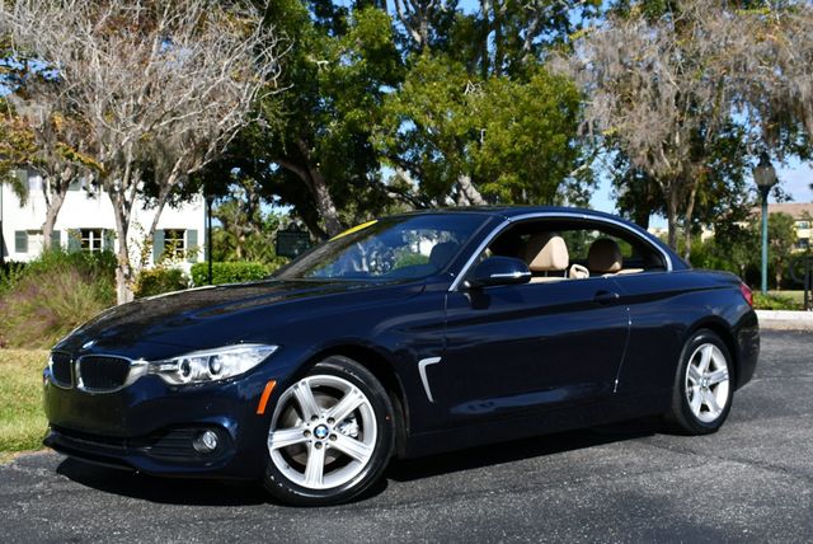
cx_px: 406
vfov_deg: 28.1
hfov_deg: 41.1
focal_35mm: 48
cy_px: 272
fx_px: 1085
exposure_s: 1/320
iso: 100
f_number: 9
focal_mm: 24
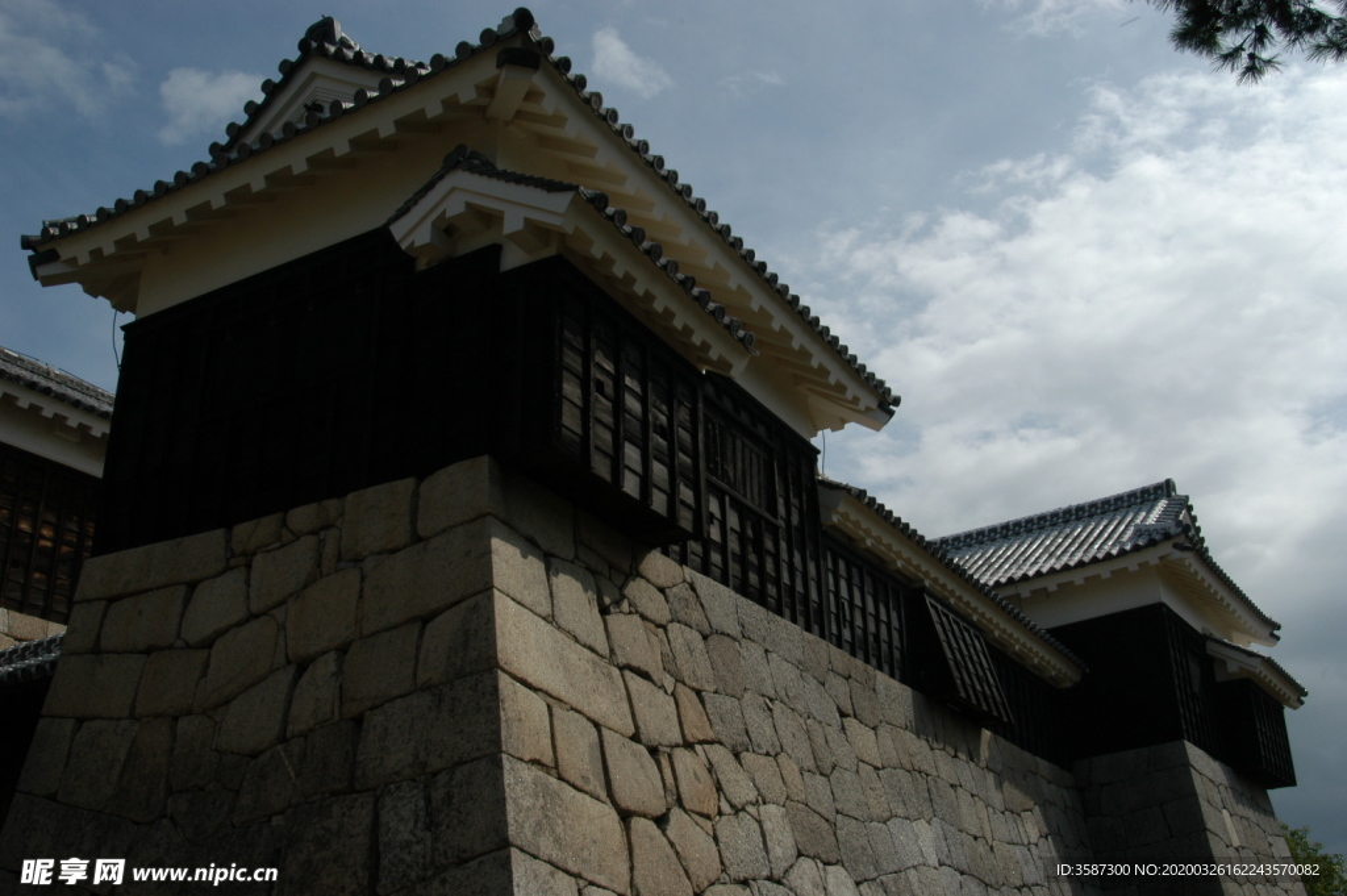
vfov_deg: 36.8
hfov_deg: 53.2
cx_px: 674
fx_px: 1346
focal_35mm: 36
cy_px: 448
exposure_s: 1/500
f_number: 11
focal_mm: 24
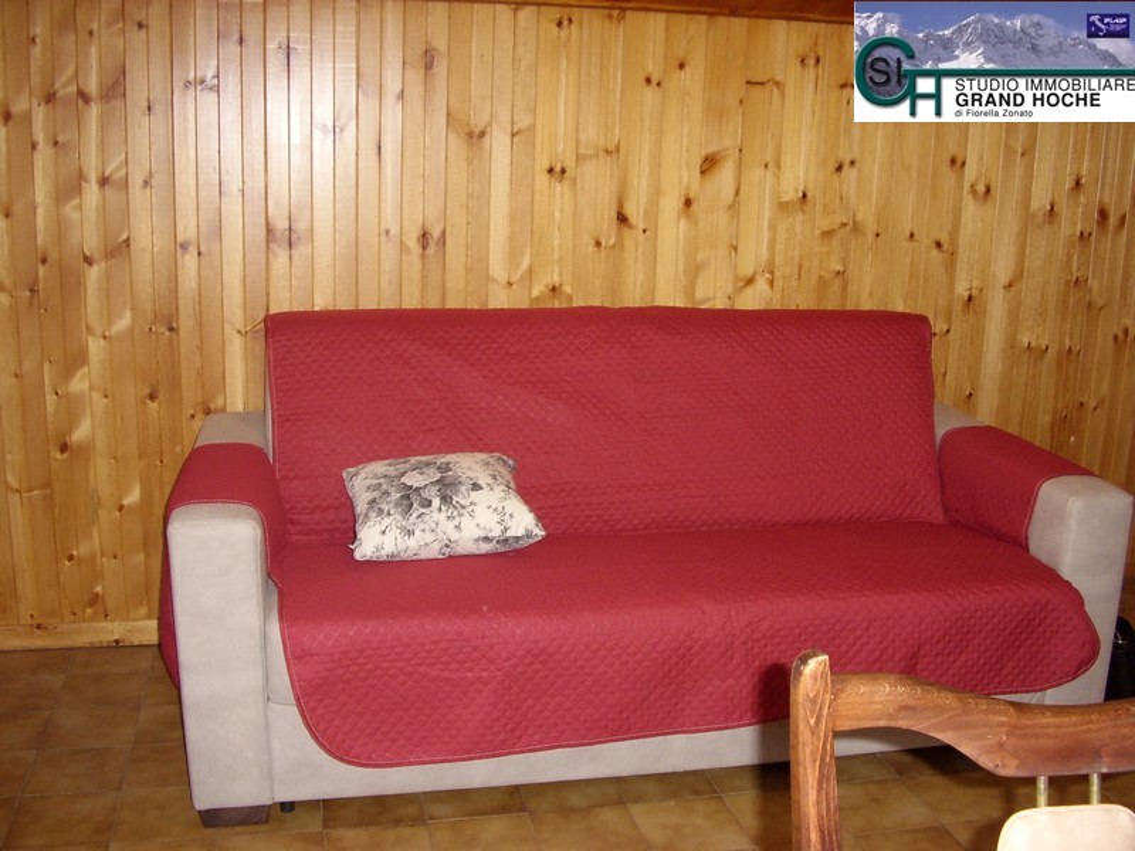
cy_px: 426
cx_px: 568
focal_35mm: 30
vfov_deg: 46.8
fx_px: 984
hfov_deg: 60.0
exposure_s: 1/30
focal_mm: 5.8
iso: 141
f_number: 2.9
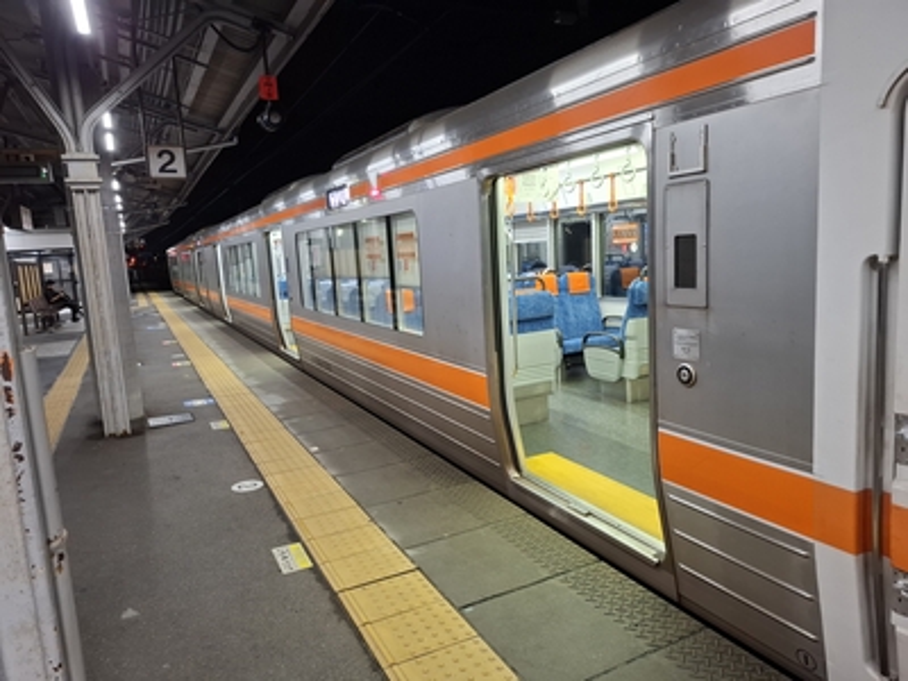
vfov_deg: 58.9
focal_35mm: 23
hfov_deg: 73.9
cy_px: 340
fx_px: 603
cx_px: 454
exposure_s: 1/50
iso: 250
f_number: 1.8
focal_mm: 5.54
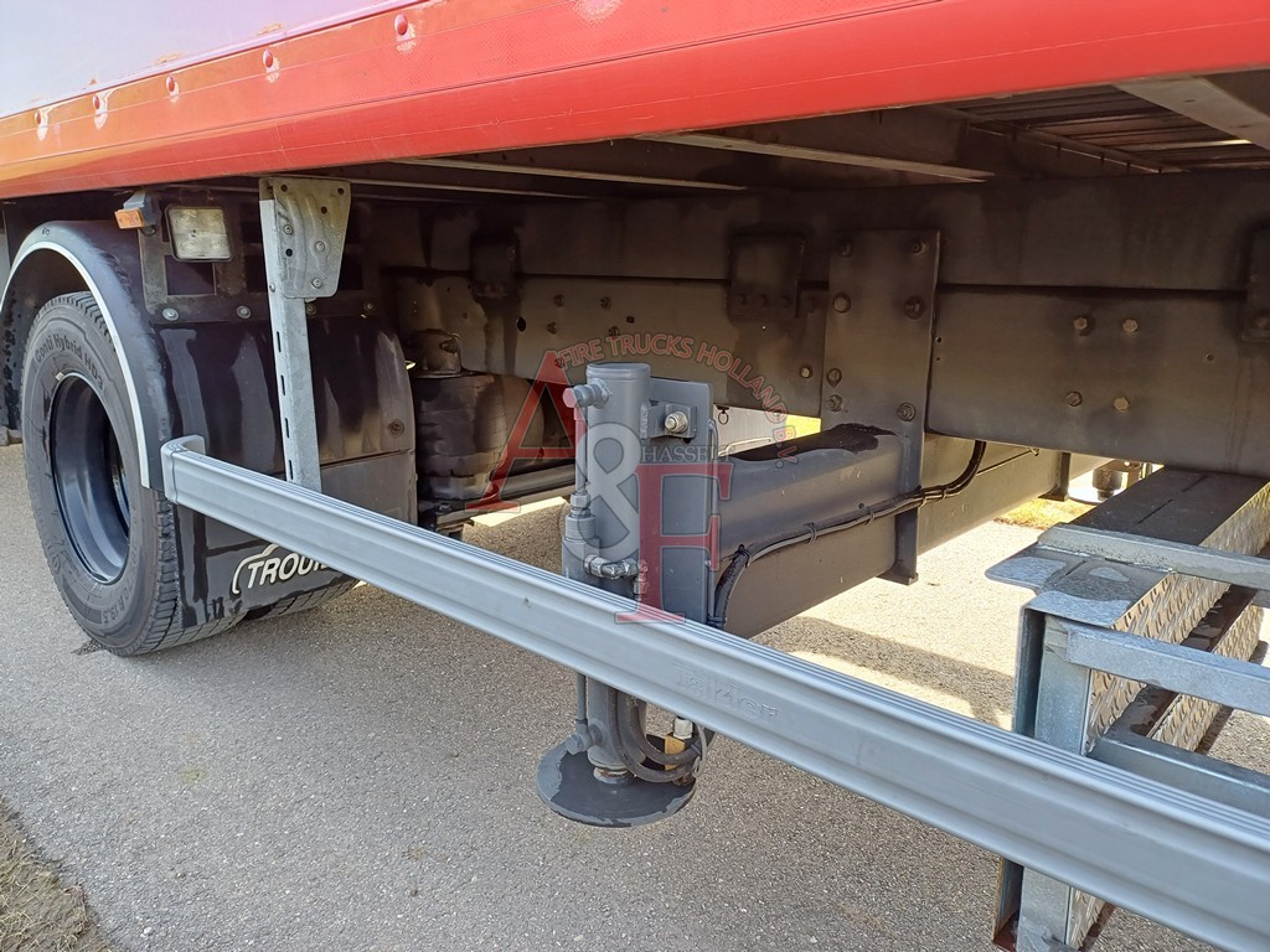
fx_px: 917
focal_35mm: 25
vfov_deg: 54.9
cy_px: 476
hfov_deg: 69.4
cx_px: 635
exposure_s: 1/100
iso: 80
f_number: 1.8
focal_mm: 4.65
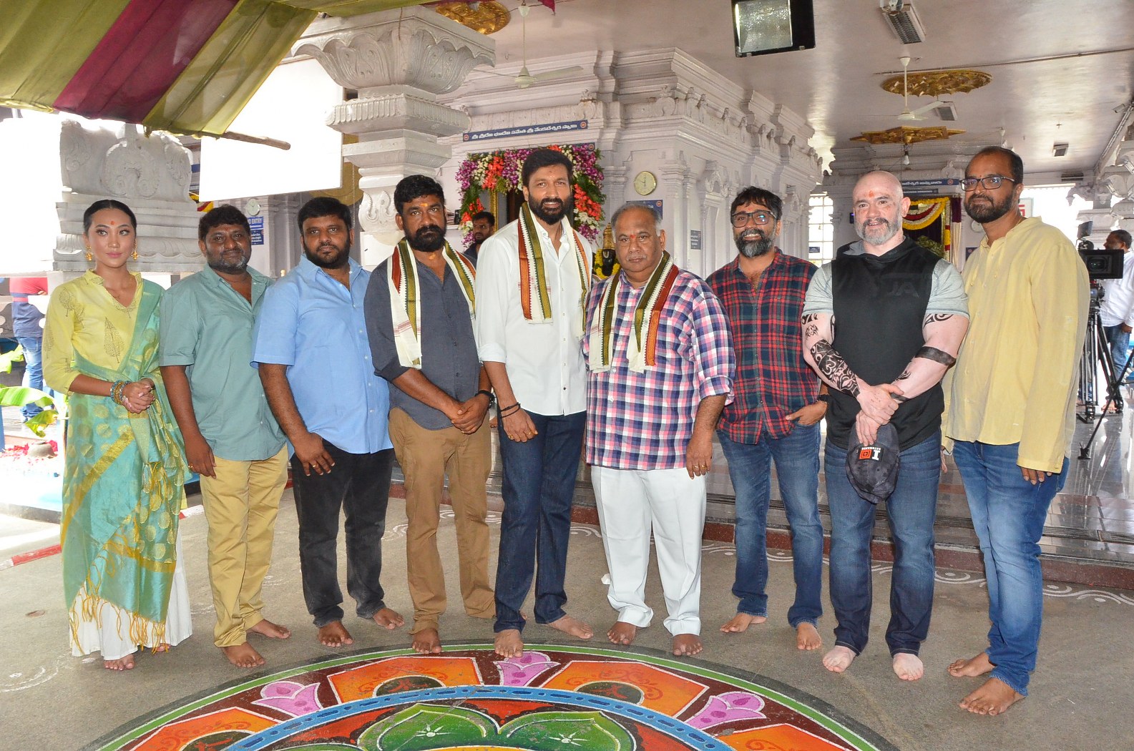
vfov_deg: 47.7
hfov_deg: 67.5
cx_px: 567
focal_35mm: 27
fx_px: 849
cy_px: 376
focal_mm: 18
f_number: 13
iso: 2500
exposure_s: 1/125
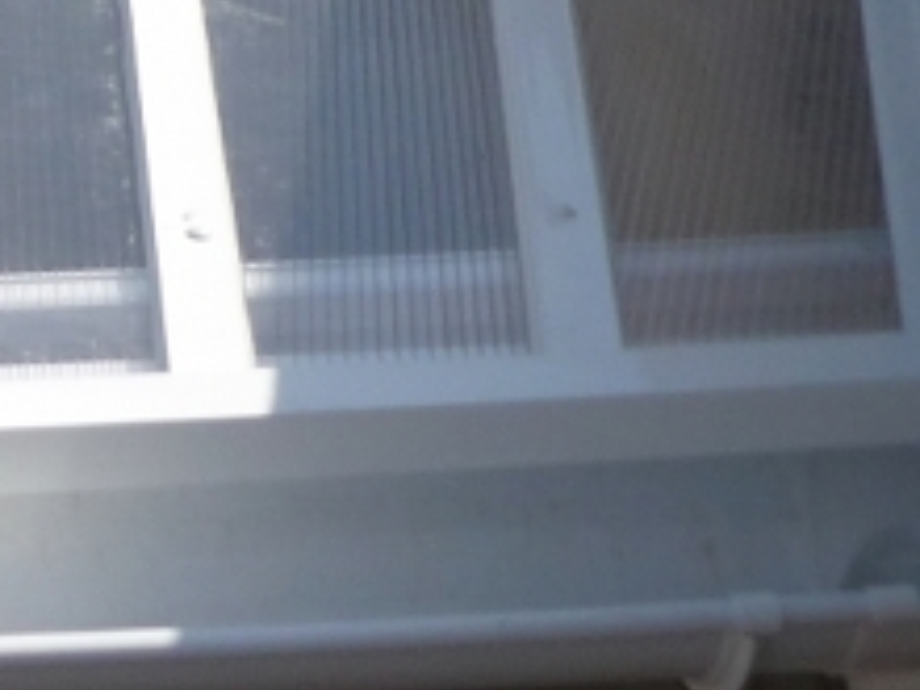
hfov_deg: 13.5
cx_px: -585
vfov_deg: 10.3
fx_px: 3588
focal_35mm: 135
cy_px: -571
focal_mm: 5.5
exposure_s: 1/250
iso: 100
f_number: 8
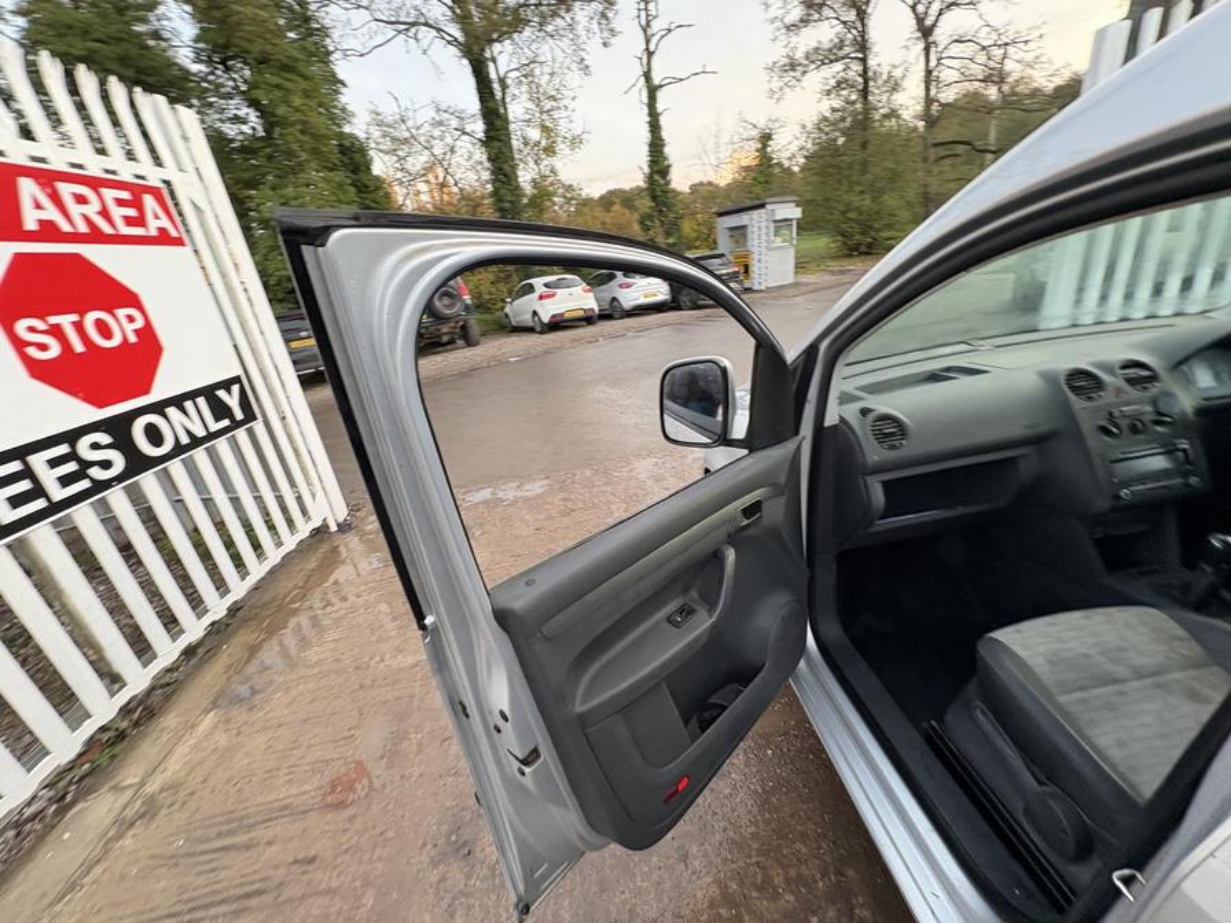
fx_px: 498
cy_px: 462
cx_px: 616
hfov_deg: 102.1
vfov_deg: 85.7
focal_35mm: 14
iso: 250
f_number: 2.2
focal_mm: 2.22
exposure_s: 1/86
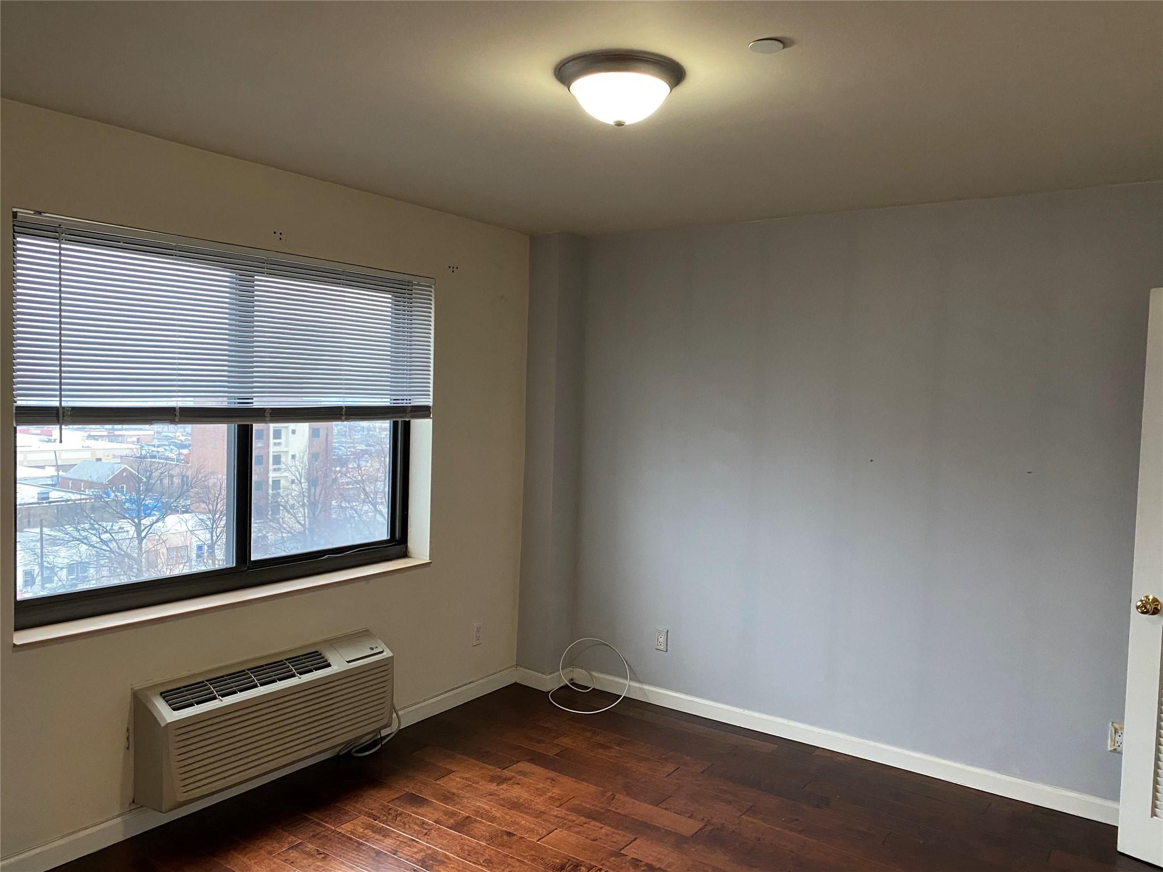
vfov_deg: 53.1
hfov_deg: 67.3
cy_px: 436
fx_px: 874
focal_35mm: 26
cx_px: 582
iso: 250
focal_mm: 4.25
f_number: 1.8
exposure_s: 1/60
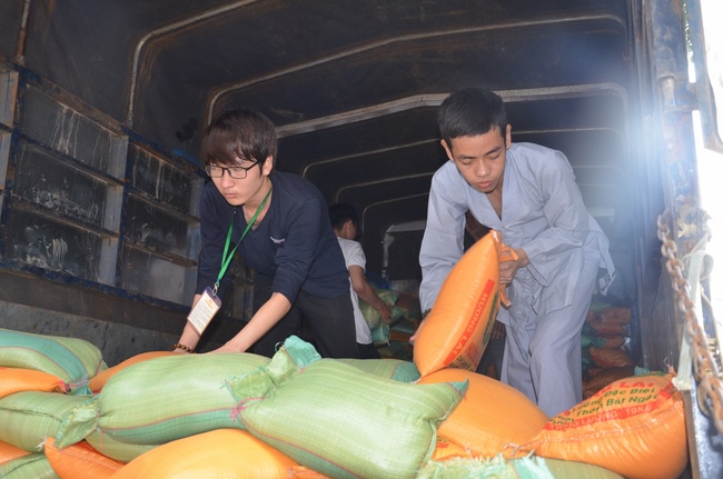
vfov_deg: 36.7
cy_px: 240
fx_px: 722
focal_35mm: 36
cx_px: 362
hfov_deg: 53.2
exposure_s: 1/160
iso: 1000
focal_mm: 24
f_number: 5
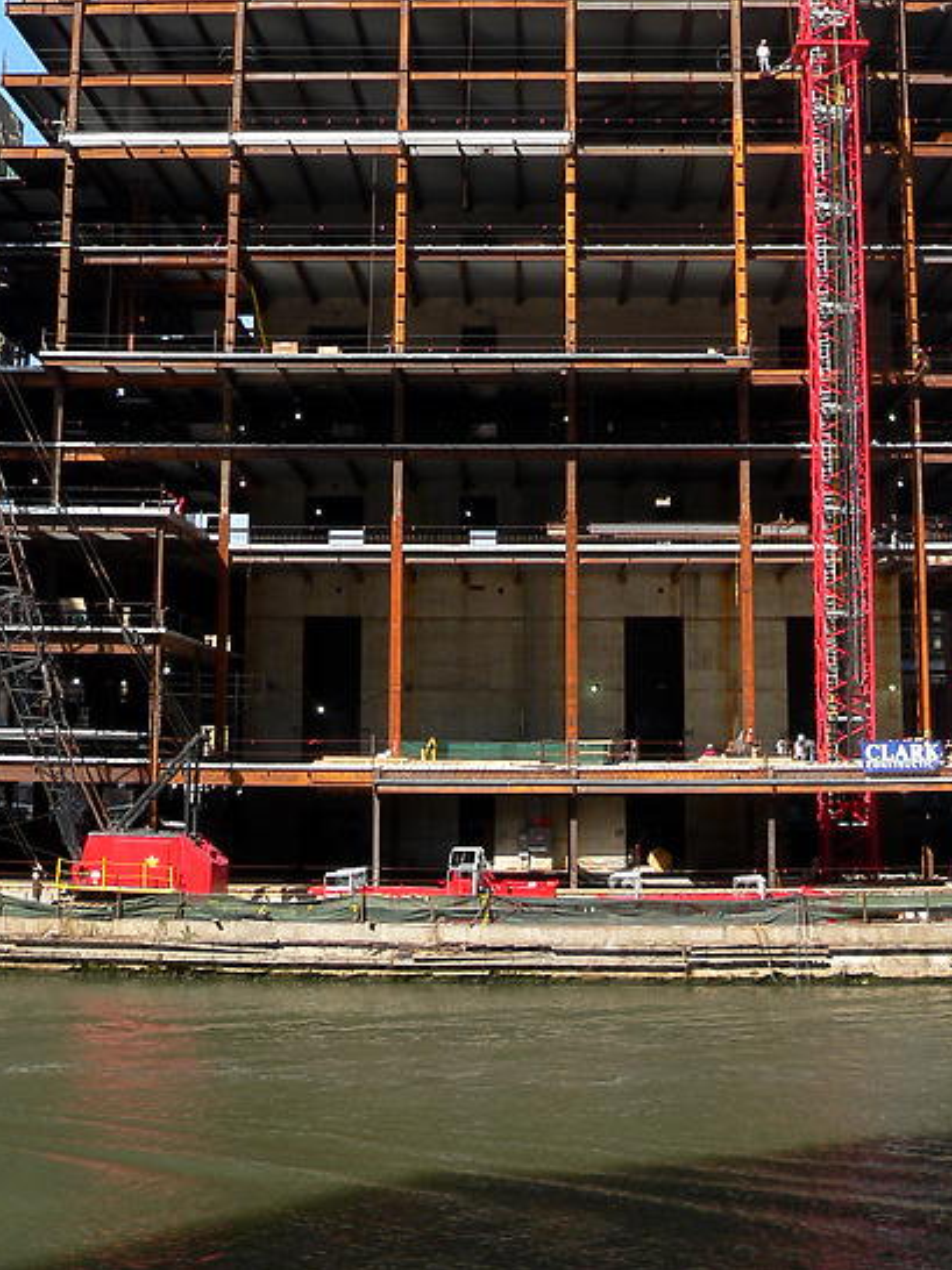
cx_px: 571
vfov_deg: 30.8
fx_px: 2239
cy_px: 228
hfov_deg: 24.0
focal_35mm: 61
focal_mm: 6.1
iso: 80
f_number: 3.3
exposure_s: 1/500
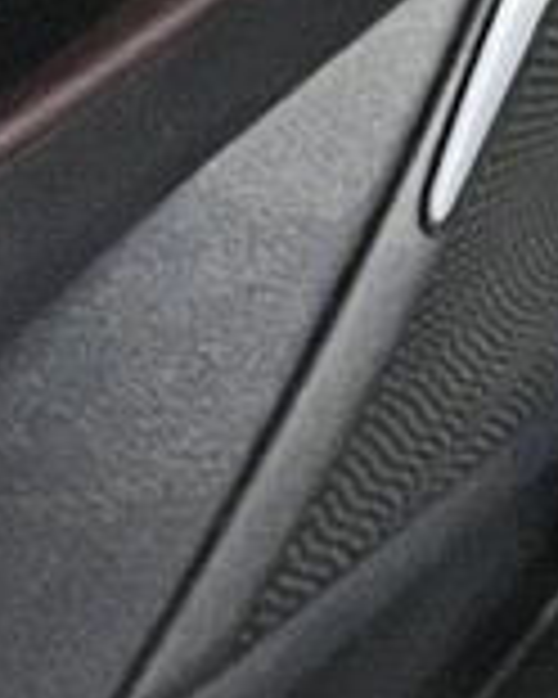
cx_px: 1814
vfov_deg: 7.4
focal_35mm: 236
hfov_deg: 6.0
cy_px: -1292
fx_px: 4872
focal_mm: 5.1
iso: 500
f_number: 1.6
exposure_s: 1/31
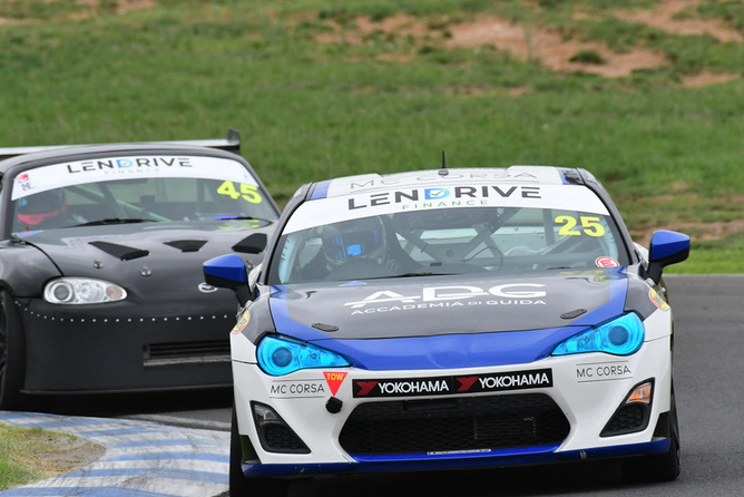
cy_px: 271
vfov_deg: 1.5
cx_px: 370
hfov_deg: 2.3
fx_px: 18566
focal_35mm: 898
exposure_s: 1/640
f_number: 10
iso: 1600
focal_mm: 500
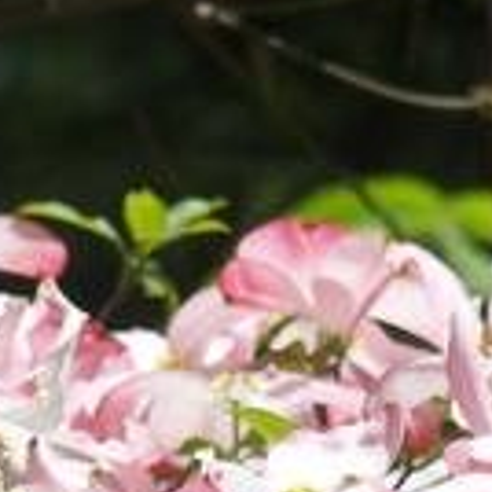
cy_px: 521
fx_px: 14376
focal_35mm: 894
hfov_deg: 2.0
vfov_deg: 2.0
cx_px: 154
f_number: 4.5
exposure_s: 1/800
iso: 100
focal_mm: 64.3
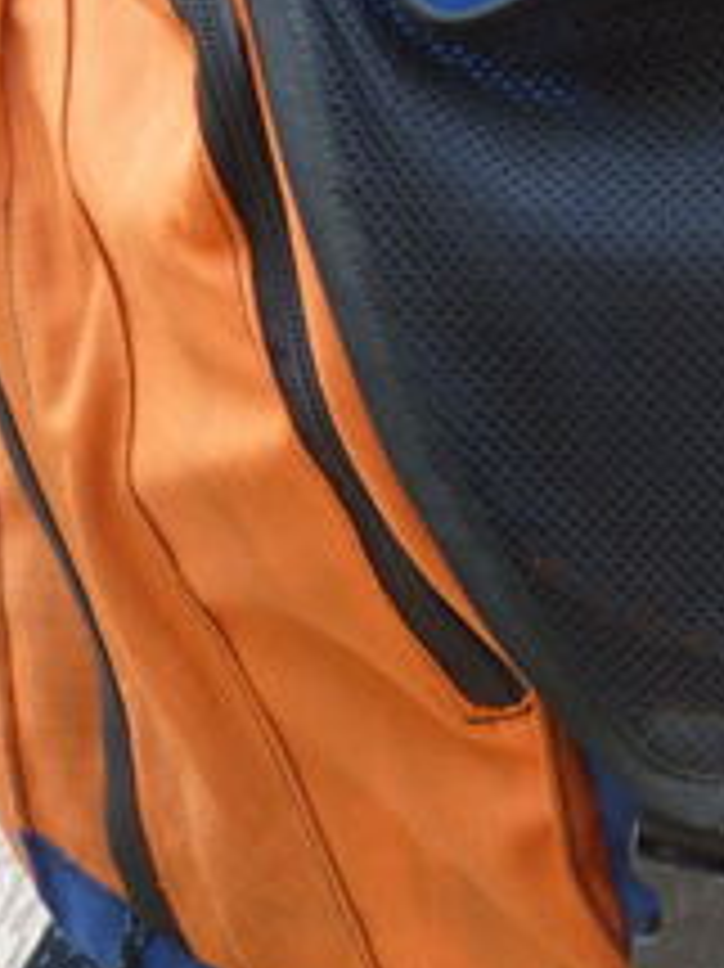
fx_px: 3071
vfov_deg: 17.7
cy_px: 198
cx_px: 899
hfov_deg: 13.1
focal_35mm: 110
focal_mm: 6.6
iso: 160
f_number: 3
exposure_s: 1/30
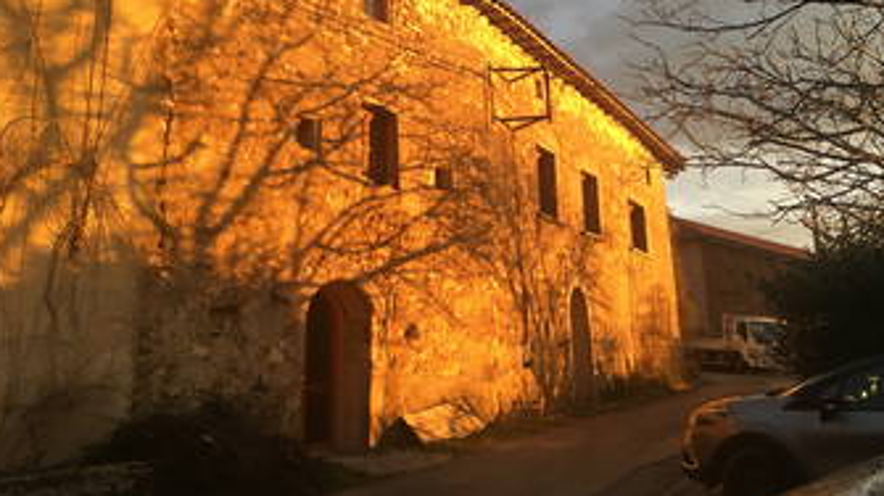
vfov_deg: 34.2
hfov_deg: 58.0
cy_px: 161
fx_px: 797
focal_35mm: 34
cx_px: 459
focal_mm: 4.15
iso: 25
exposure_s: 1/33
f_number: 2.2
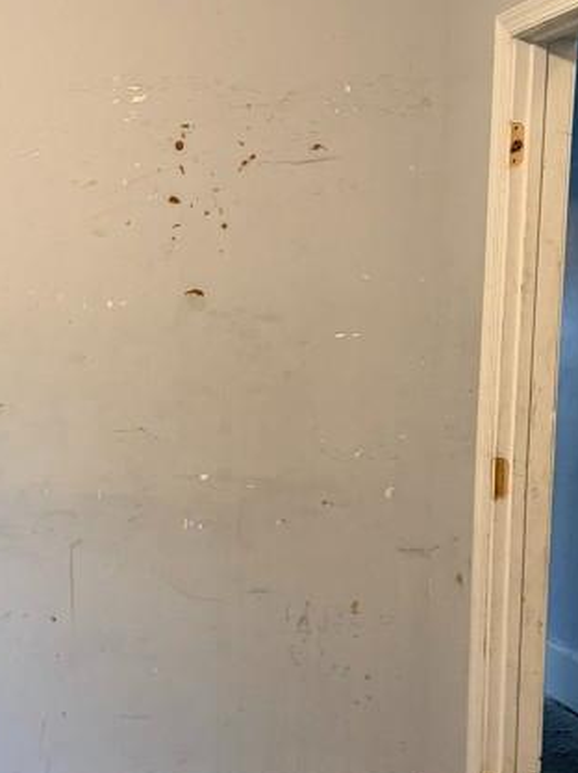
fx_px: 1316
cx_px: 9
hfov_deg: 23.8
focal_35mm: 59
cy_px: 475
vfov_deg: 32.6
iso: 500
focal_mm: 6.76
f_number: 1.78
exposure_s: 1/60
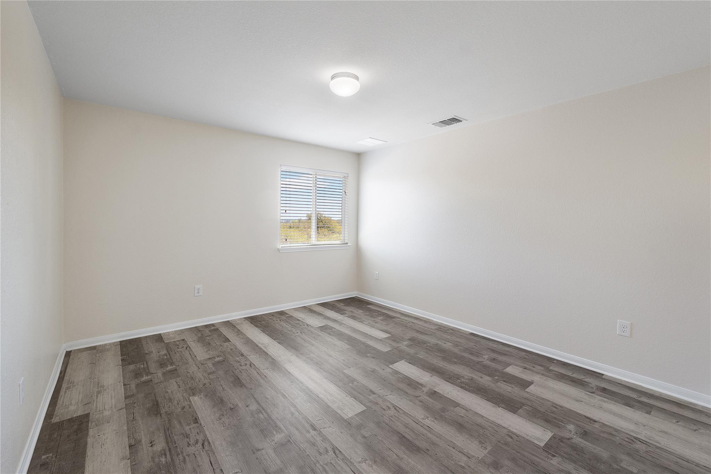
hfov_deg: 100.4
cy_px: 237
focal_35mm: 15
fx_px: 296
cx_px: 356
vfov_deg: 77.3
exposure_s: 1/20
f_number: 9
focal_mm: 10
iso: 100
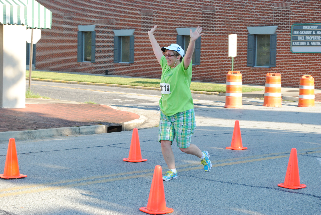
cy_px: 108
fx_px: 737
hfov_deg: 24.6
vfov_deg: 16.6
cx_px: 160
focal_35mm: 82
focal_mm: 55
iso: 400
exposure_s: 1/200
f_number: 8
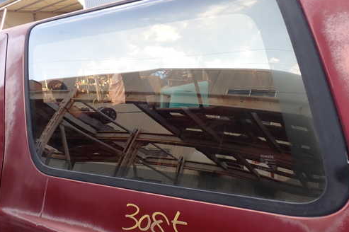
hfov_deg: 50.7
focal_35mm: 38
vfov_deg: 34.9
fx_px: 368
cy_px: 92
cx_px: 169
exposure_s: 1/125
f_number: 3.2
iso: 100
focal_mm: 5.4
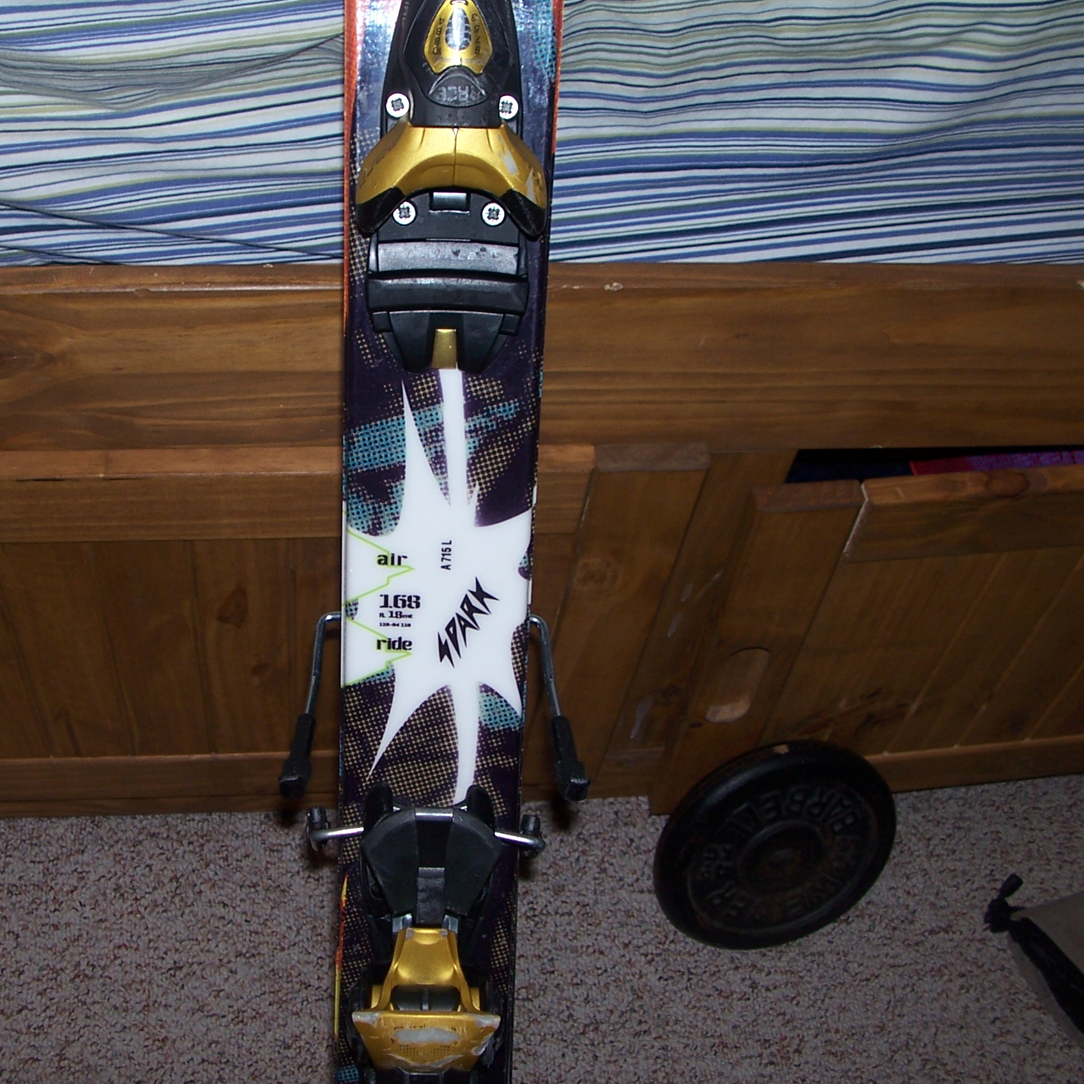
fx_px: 1488
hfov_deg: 39.8
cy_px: 541
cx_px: 428
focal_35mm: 42
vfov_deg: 40.0
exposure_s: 1/60
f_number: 2.8
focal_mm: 6
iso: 80
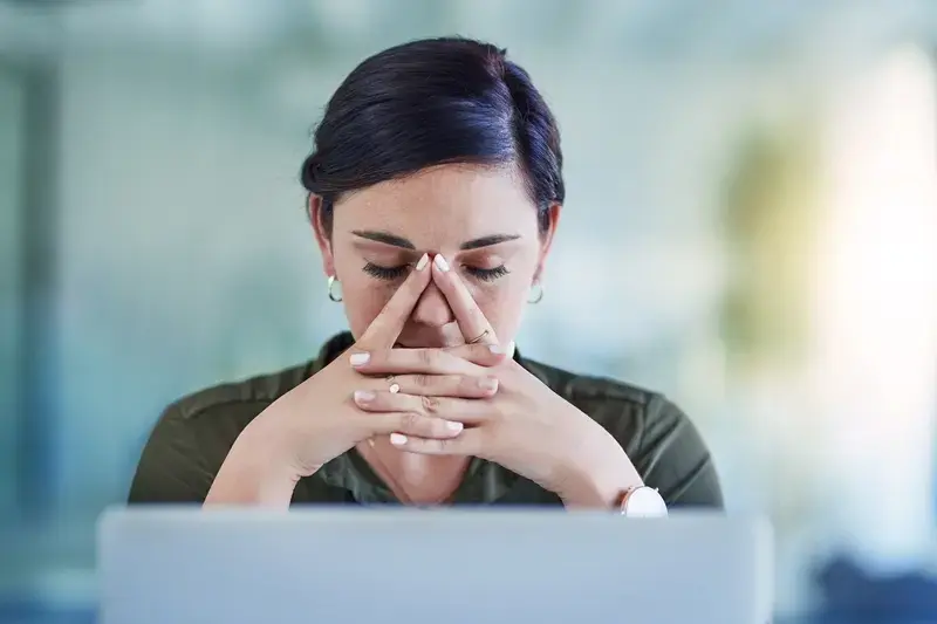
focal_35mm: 85
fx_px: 2212
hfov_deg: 23.9
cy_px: 312
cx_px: 468
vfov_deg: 16.1
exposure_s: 1/200
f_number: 1.8
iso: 320
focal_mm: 85
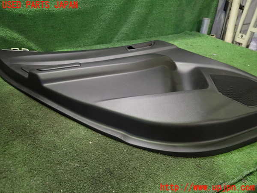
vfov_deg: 54.9
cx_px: 128
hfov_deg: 69.4
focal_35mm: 25
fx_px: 186
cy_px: 96
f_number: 2
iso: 800
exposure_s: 1/30
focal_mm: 4.5
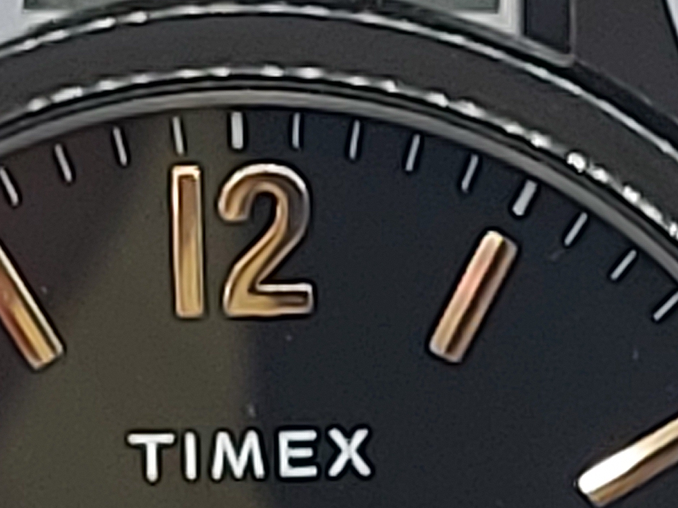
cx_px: 203
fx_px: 2330
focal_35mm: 119
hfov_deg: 16.5
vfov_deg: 12.1
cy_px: 671
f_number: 1.8
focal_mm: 5.23
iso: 50
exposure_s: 1/50
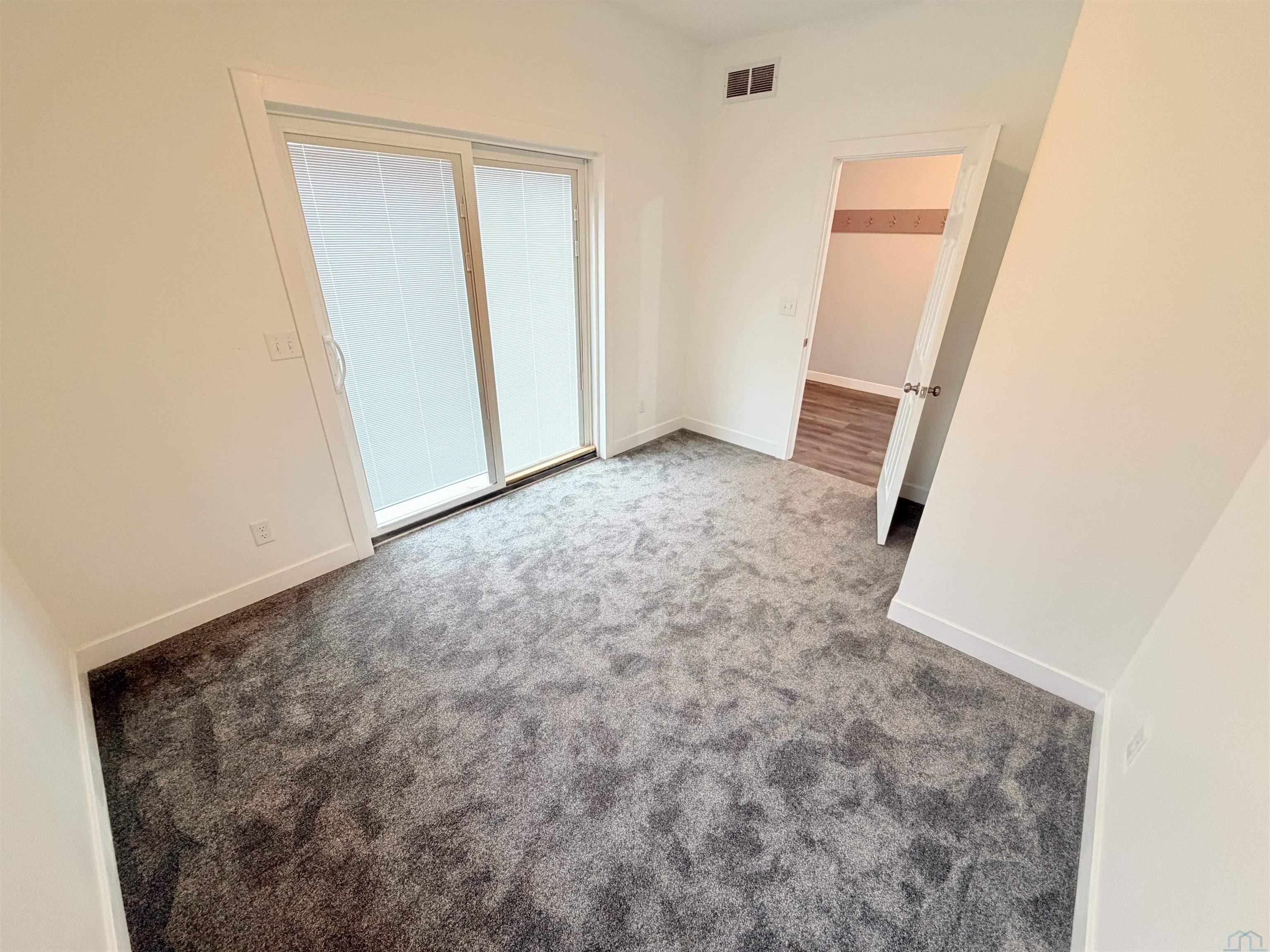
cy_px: 476
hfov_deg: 102.1
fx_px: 514
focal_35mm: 14
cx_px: 635
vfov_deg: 85.7
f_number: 2.2
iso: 250
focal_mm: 2.22
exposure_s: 1/60
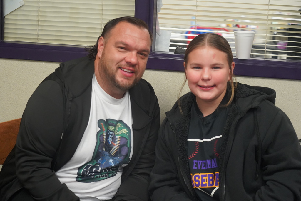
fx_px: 585
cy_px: 100
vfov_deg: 19.5
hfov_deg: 28.8
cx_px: 150
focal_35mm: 70
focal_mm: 70
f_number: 4
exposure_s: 1/160
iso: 6400
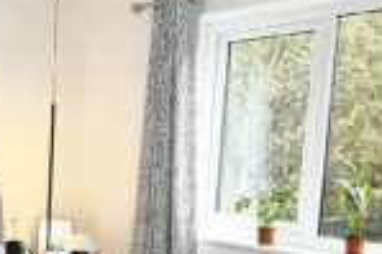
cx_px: 3
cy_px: 227
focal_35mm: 58
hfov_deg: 31.9
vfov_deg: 22.8
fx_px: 615
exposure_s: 1/30
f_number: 4.5
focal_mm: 10
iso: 100
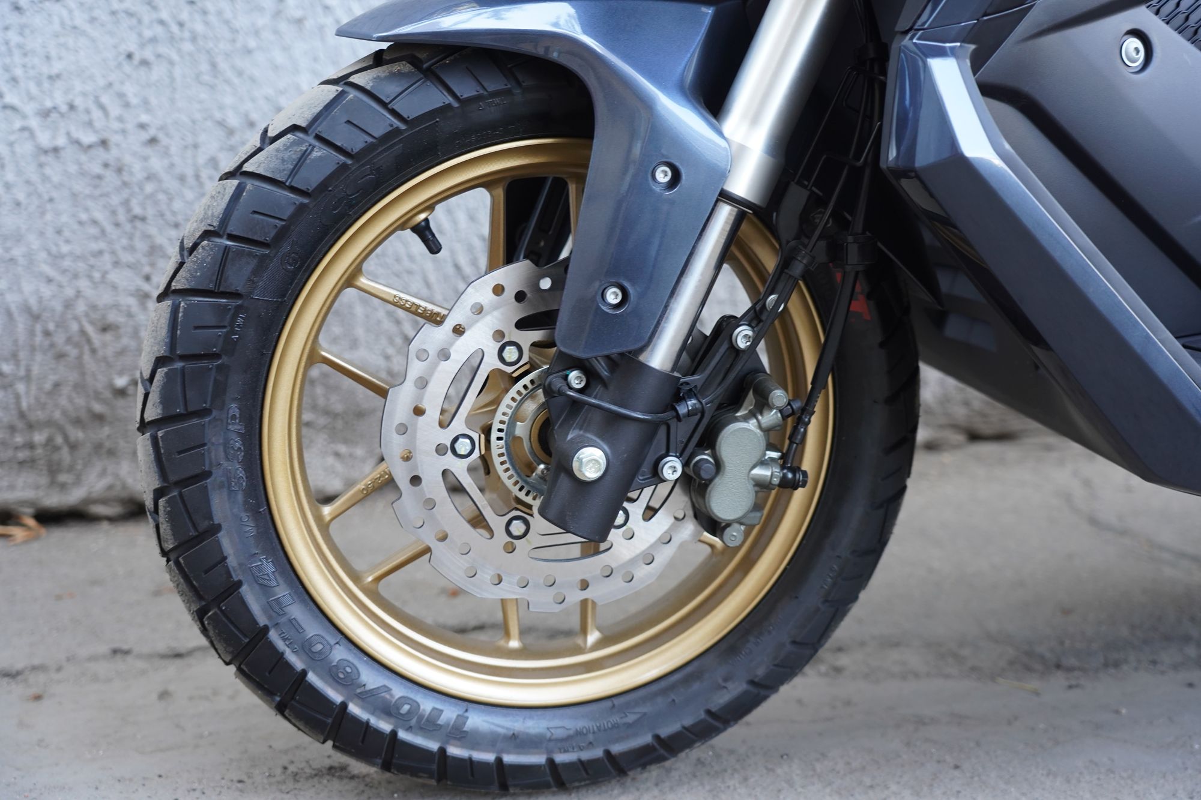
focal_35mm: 60
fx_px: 2001
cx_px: 600
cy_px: 400
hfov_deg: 33.4
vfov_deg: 22.6
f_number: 4
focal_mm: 60
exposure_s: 1/160
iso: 1250
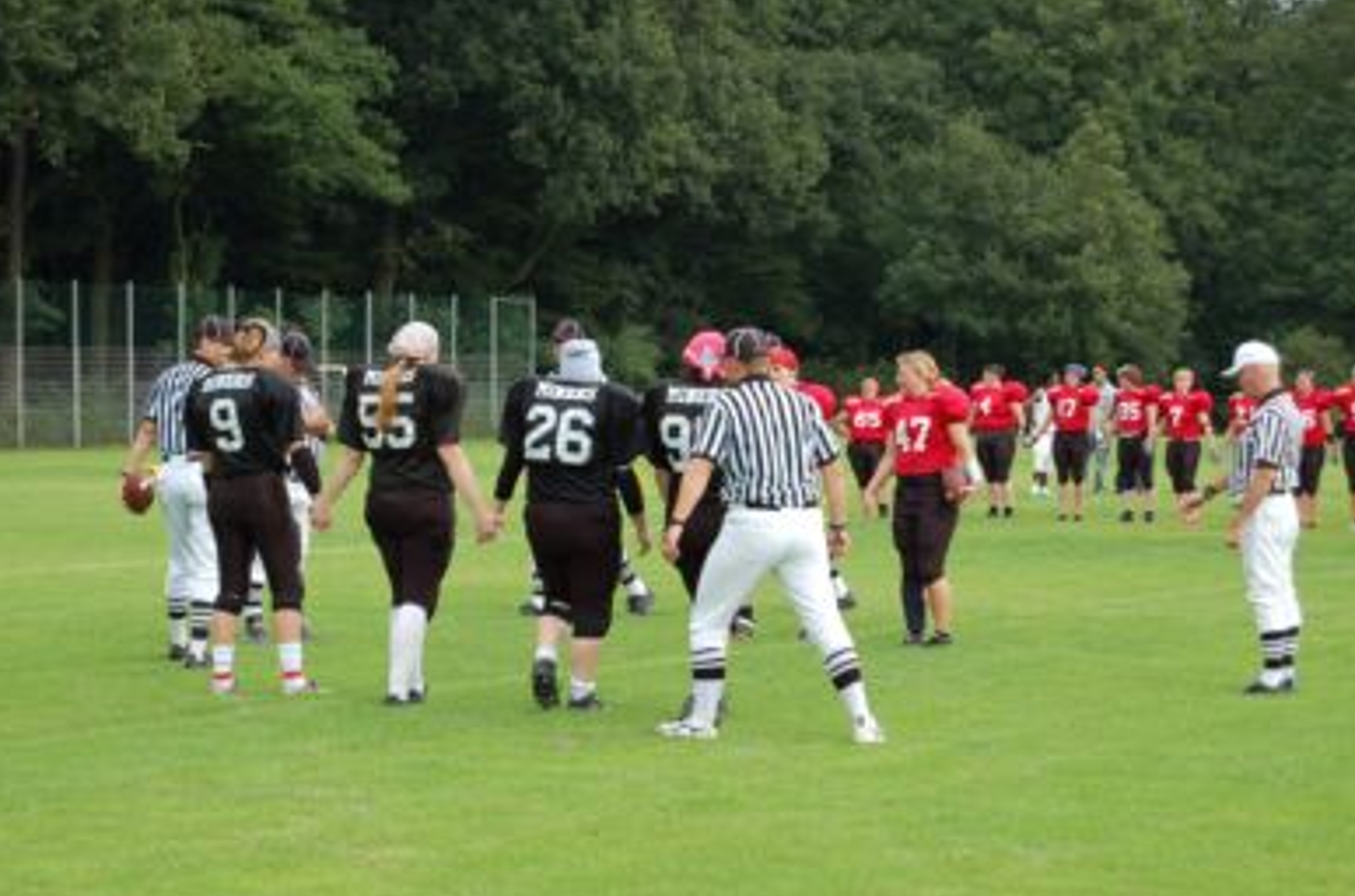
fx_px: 3626
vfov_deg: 14.1
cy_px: 497
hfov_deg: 21.2
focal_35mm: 97
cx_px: 663
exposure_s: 1/500
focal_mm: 55
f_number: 5.6
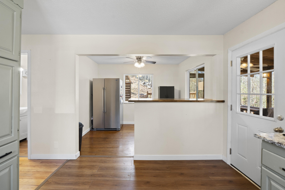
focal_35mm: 15
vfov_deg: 77.3
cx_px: 142
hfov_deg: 100.4
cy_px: 95
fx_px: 119
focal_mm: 10
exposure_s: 1/1.67
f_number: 9
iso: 320
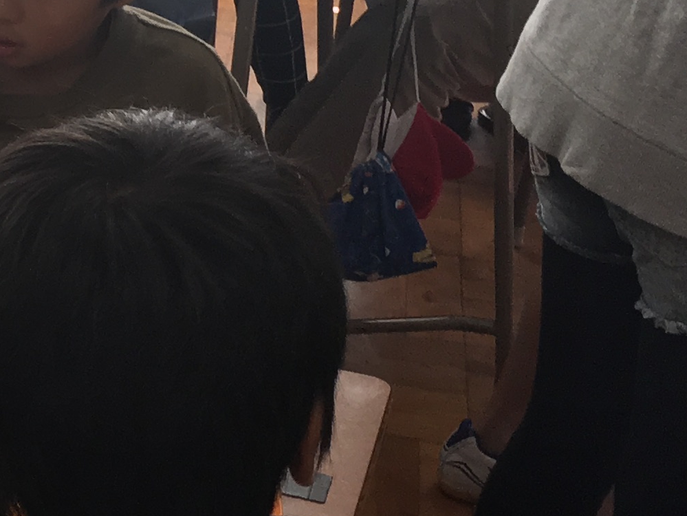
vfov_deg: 12.6
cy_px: 67
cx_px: -520
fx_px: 2323
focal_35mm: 117
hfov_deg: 14.8
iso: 32
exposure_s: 1/120
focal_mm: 4.15
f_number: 2.2
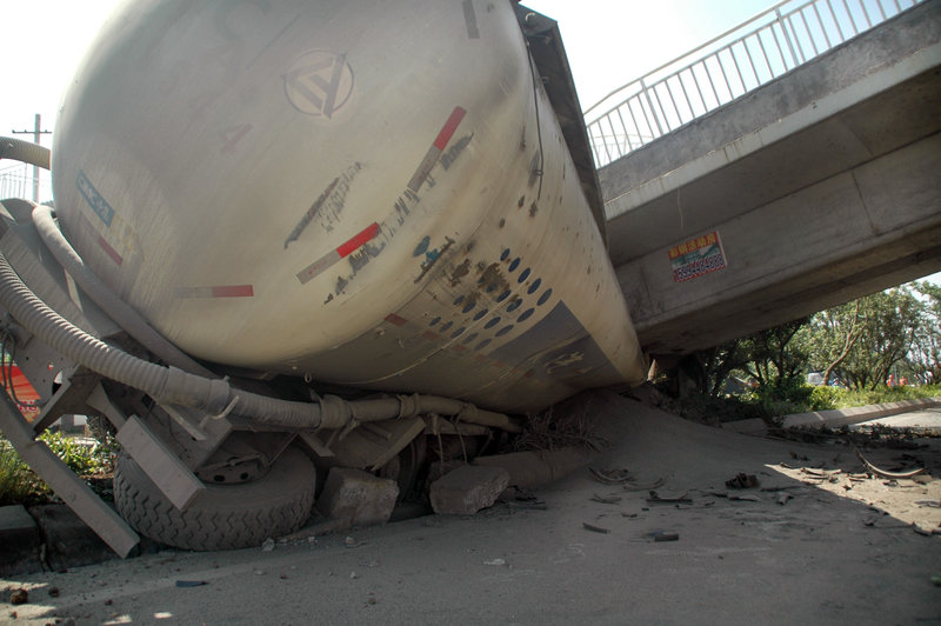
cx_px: 470
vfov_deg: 47.9
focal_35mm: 27
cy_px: 313
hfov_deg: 67.4
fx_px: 705
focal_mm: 18
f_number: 3.5
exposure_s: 1/800
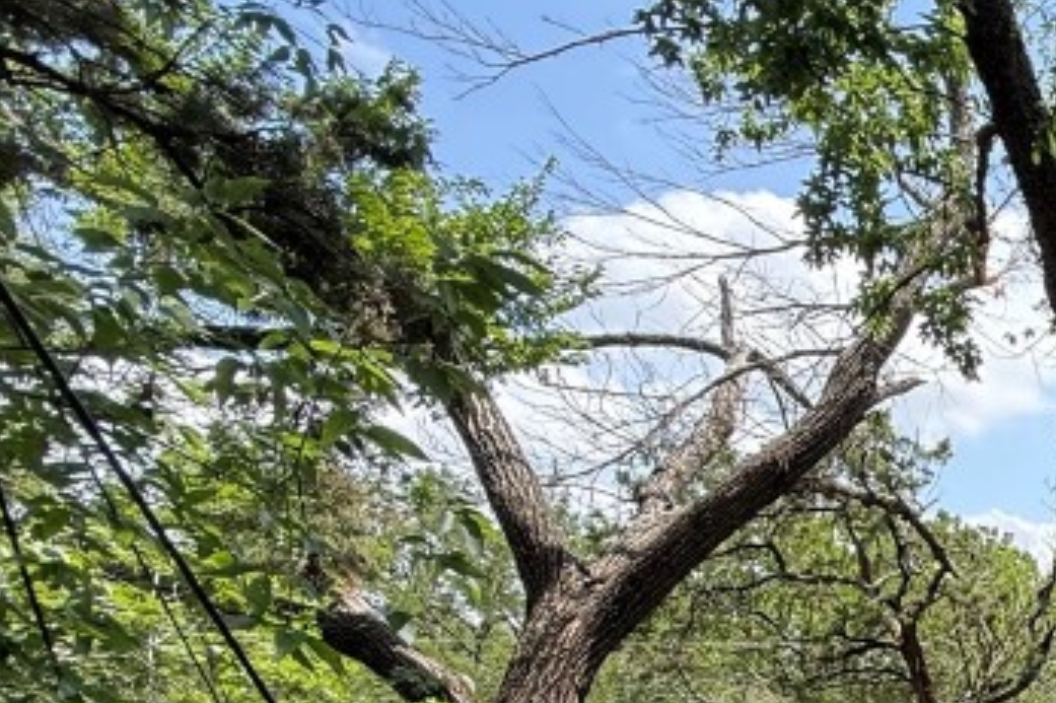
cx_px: 1406
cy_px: 791
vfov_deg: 28.1
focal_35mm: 43
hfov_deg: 32.6
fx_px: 1261
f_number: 2.2
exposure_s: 1/388
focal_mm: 2.22
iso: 64
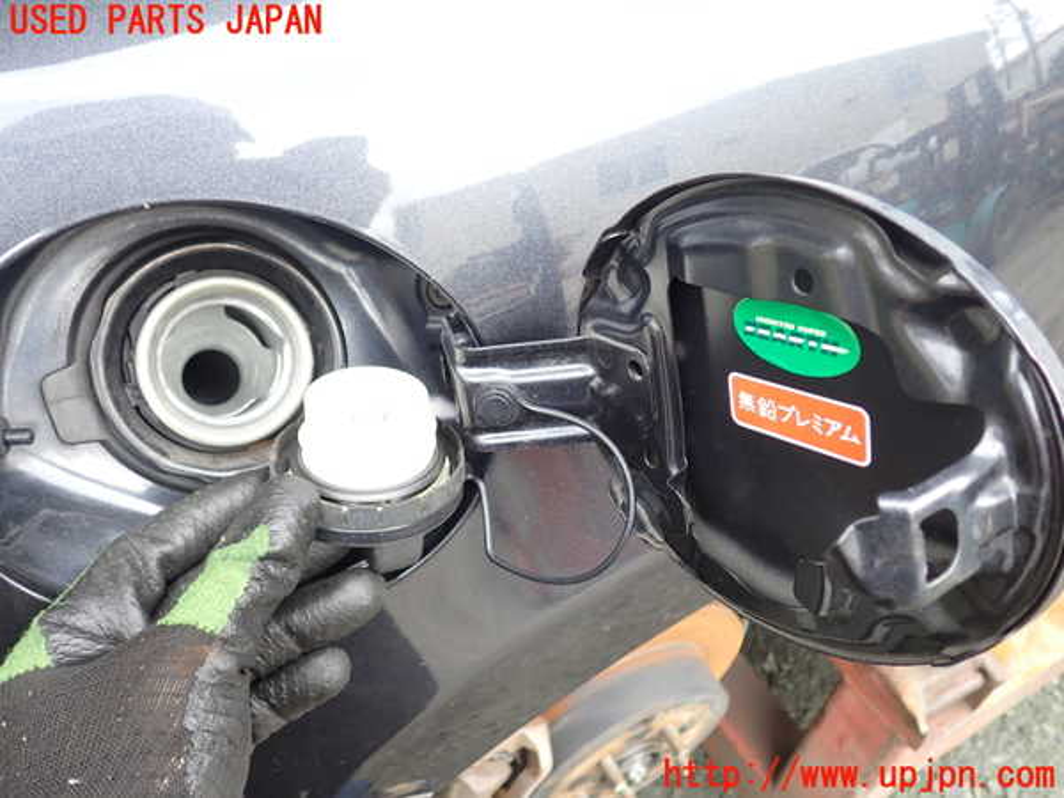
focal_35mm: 30
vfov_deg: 46.8
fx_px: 922
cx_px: 532
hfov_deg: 60.0
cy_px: 399
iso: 100
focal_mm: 5.4
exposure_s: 1/125
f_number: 2.3
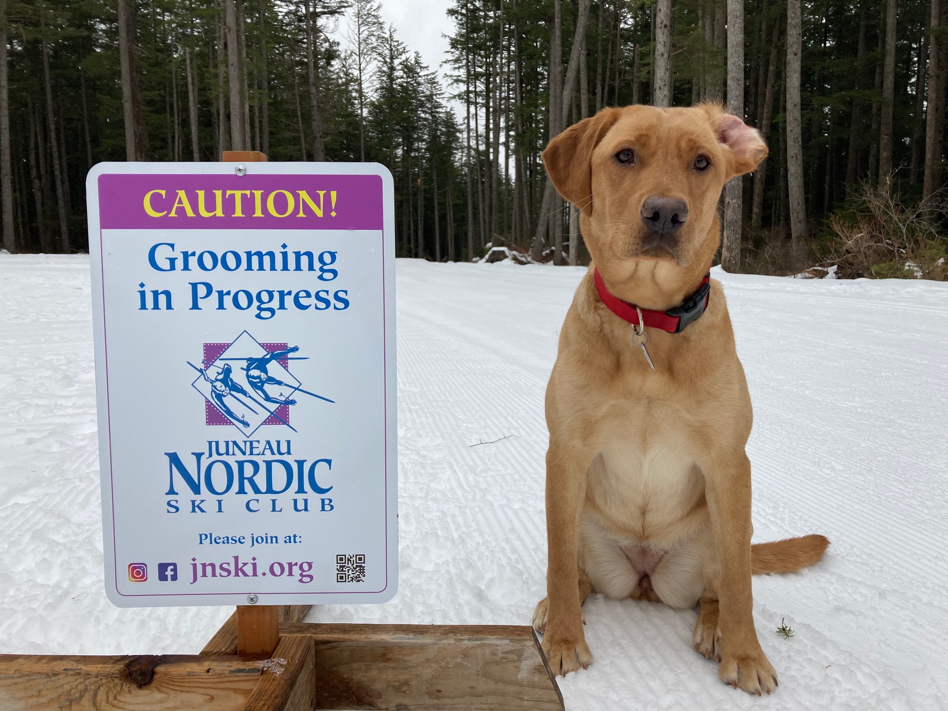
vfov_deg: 49.7
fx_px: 767
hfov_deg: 63.4
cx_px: 474
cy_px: 356
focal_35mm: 28
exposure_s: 1/312
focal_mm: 3.99
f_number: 1.8
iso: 20
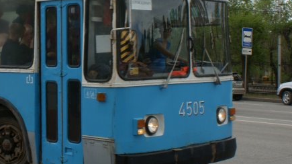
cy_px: 41
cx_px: 50
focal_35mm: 74
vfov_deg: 16.2
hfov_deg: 27.9
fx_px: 573
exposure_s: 1/100
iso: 100
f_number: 10
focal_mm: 20
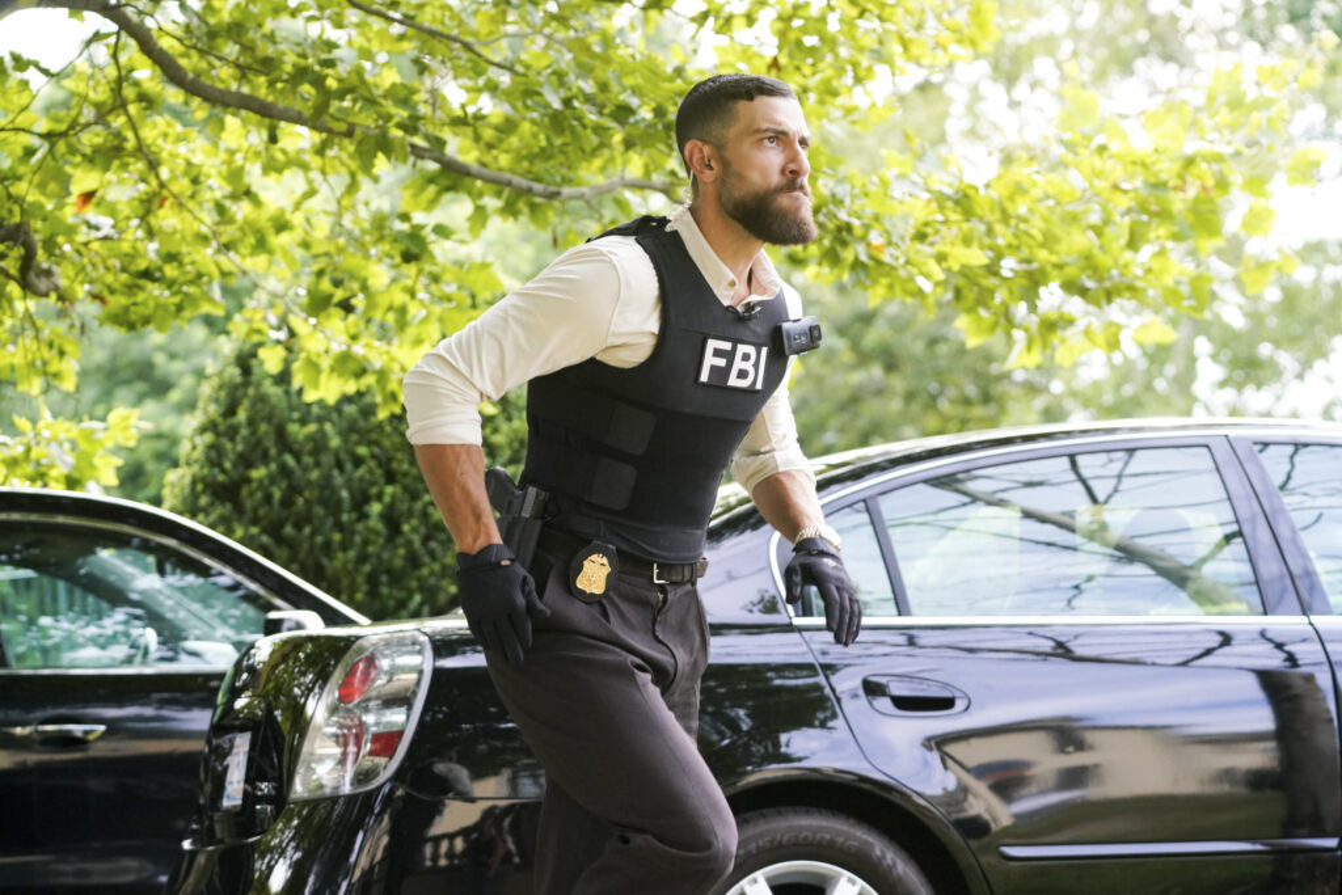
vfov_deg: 9.8
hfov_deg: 14.7
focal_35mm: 140
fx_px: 5219
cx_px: 671
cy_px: 448
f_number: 7.1
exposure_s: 1/800
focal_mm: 140
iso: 3200
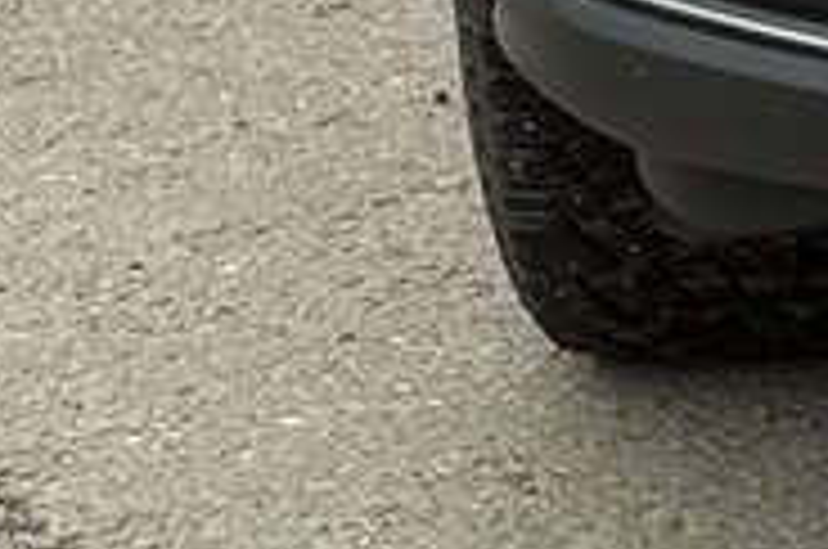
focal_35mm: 424
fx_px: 9735
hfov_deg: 4.7
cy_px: -1017
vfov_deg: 3.2
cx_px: 2272
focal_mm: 5.96
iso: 32
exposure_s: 1/122
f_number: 1.6
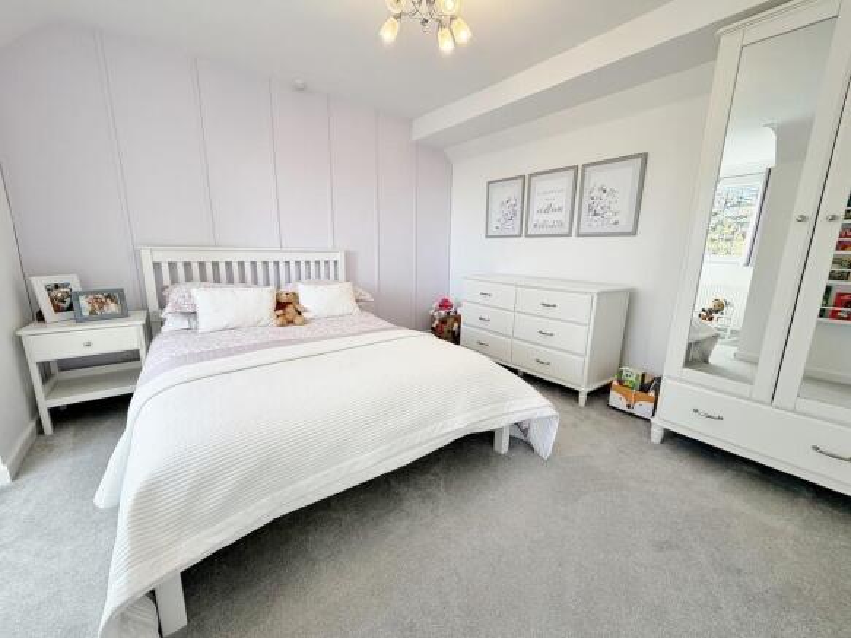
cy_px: 319
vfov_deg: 85.7
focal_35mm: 14
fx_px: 344
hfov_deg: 102.1
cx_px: 426
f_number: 2.2
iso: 80
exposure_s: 1/100
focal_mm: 2.22
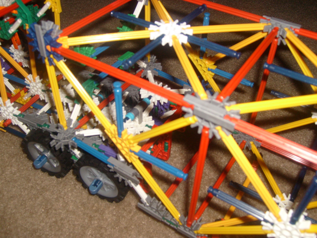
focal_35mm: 35
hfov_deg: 52.6
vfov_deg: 40.7
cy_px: 119
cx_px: 158
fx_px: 321
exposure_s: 1/45
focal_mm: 5.8
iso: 100
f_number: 2.8
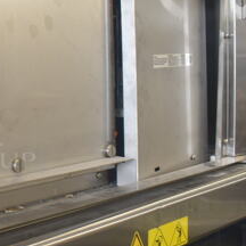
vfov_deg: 26.5
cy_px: 113
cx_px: -81
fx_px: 523
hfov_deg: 23.2
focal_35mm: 65
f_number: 5.6
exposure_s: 1/60
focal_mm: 18
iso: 720
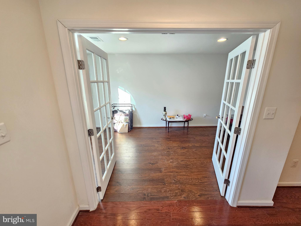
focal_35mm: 13
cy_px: 113
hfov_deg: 106.2
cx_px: 150
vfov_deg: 89.9
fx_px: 113
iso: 250
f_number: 2.2
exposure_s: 1/60
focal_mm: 2.2
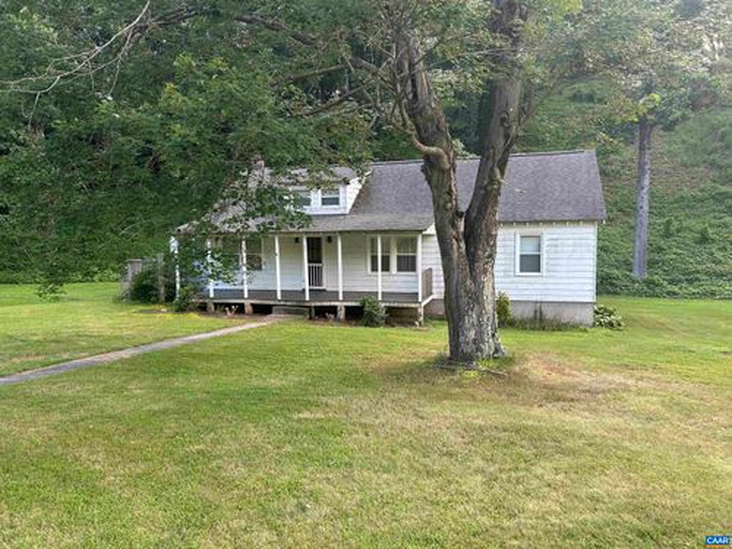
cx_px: 366
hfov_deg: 67.3
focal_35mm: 26
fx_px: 550
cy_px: 274
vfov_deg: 53.1
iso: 32
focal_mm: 5.7
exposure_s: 1/126
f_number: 1.5
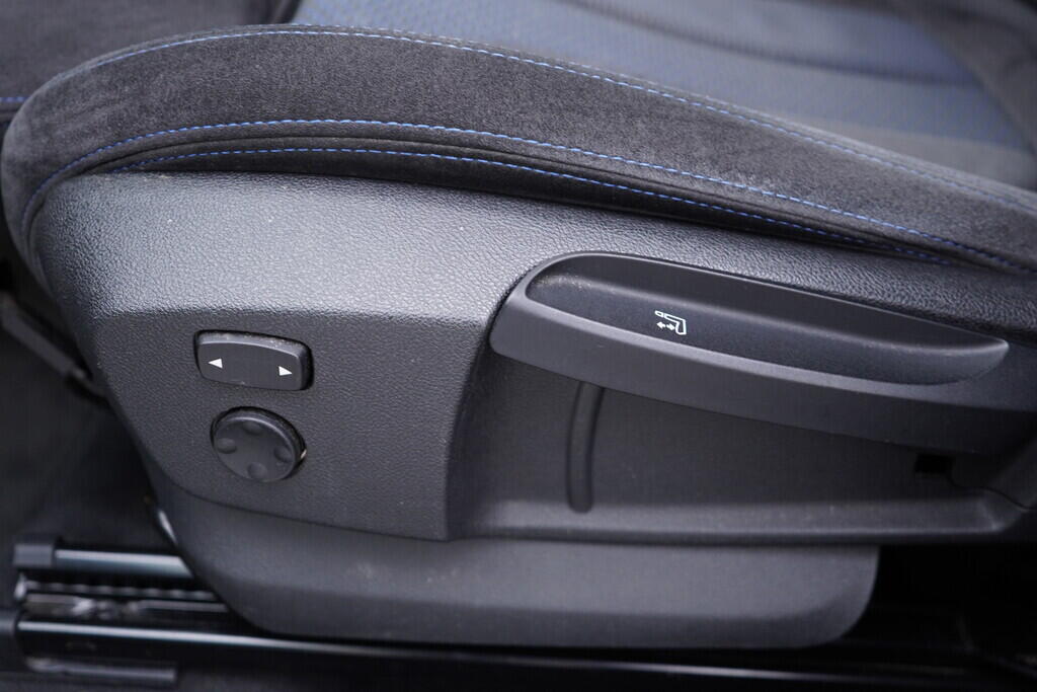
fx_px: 1037
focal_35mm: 36
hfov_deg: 53.1
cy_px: 346
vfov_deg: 36.9
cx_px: 518
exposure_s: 1/40
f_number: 2.8
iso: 320
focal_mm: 24
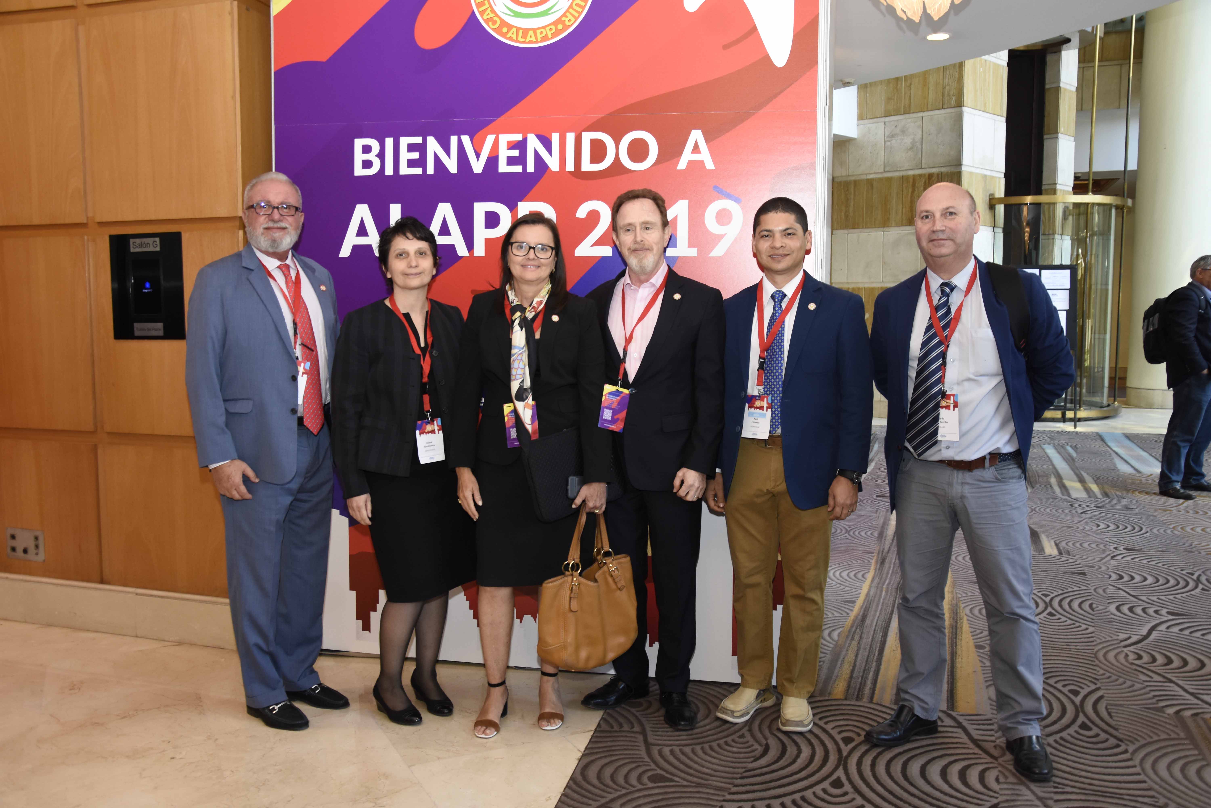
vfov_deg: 41.7
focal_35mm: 32
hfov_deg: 59.5
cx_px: 606
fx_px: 1060
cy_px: 404
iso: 640
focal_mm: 21
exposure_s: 1/60
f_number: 5
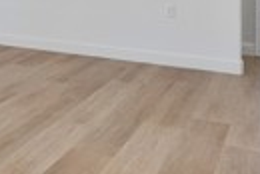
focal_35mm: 74
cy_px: -55
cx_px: -210
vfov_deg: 17.3
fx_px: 535
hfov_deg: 19.9
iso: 640
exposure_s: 1/50
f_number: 8
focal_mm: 10
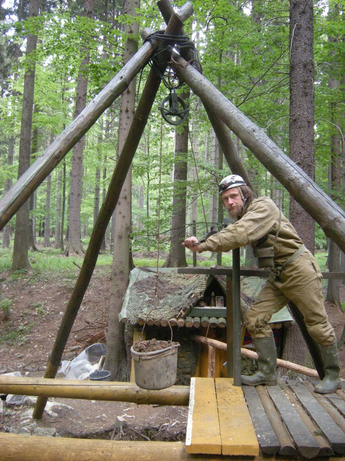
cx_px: 172
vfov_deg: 58.4
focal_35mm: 31
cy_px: 230
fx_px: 412
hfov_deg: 45.4
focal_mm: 5.3
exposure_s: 1/56.2
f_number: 2.9
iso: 348
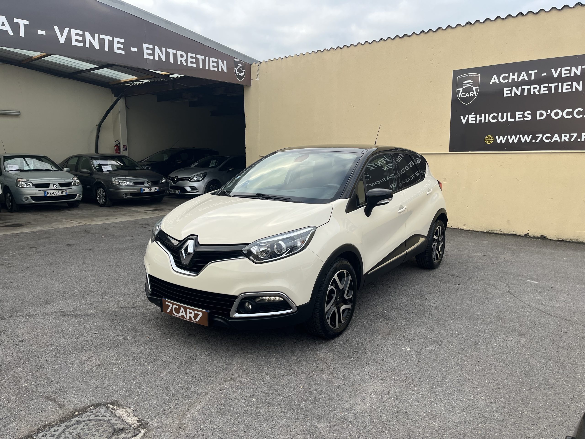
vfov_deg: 53.1
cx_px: 292
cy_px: 220
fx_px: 439
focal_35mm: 26
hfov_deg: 67.3
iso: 50
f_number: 1.6
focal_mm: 5.1
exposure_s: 1/544
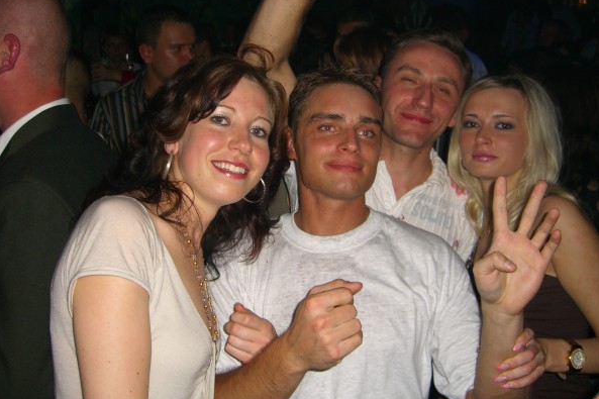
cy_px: 183
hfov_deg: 48.5
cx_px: 300
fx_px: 665
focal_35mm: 40
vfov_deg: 33.4
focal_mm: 7.9
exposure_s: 1/60
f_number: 2.8
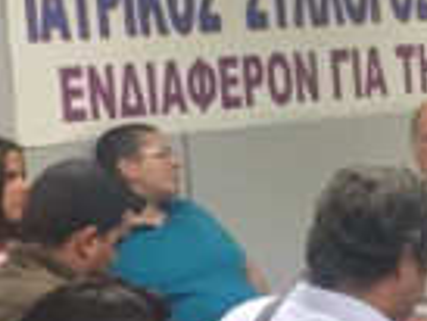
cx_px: 1244
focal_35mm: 217
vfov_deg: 6.9
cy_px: 218
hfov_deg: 7.9
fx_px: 2679
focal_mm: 4.15
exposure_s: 1/33
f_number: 2.2
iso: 64
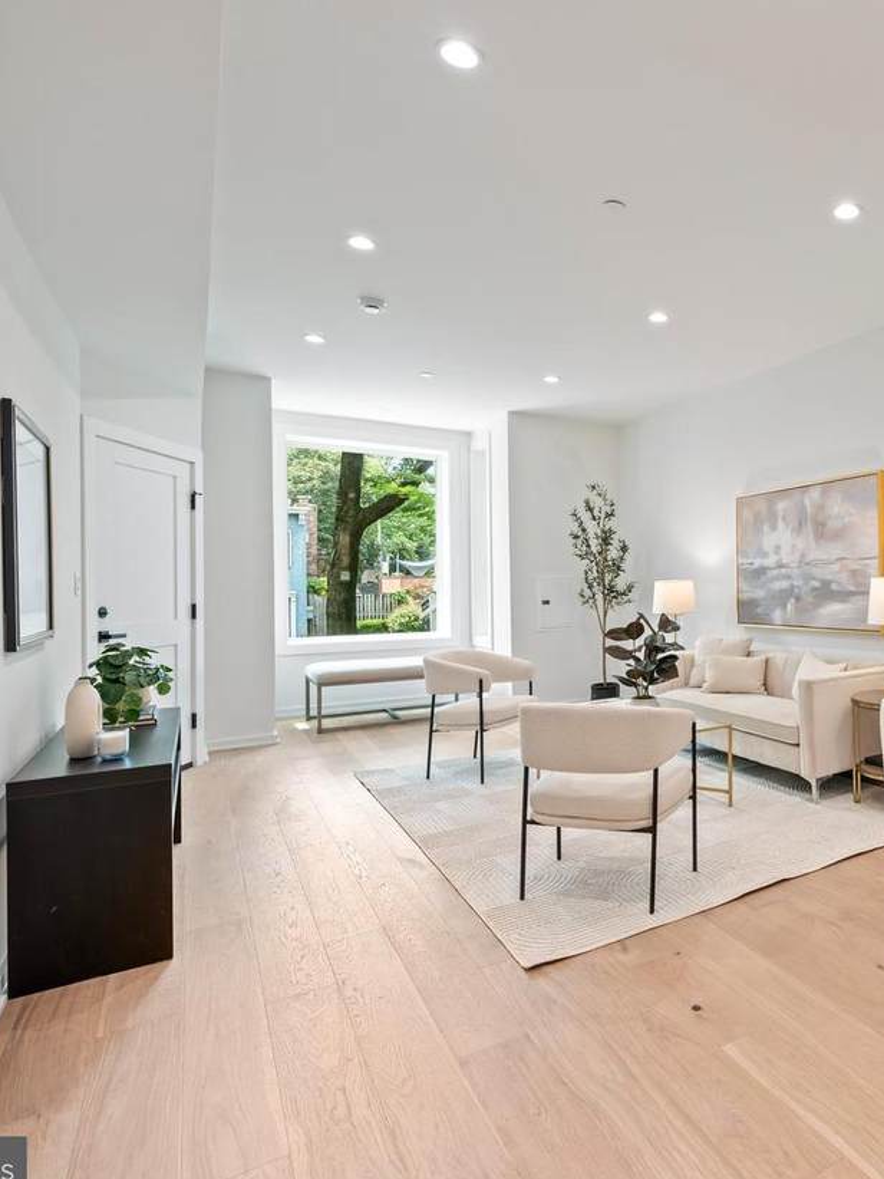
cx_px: 746
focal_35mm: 21
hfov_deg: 57.1
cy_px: 588
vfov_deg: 79.0
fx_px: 715
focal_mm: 14
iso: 800
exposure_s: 1/20
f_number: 4
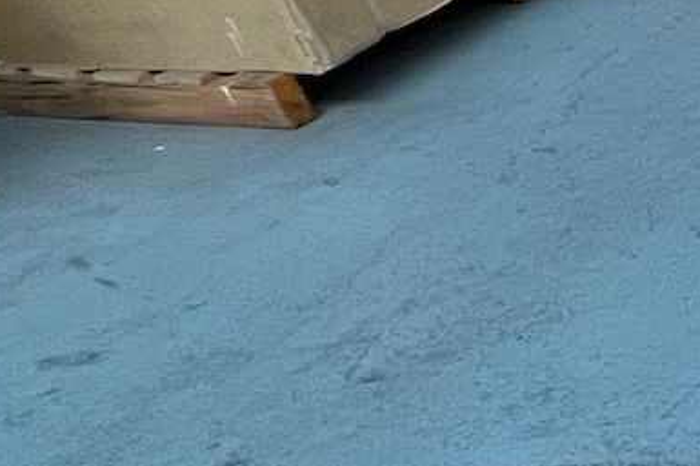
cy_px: 158
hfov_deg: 13.6
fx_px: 1399
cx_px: 1840
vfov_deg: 18.8
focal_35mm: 72
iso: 100
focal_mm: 1.57
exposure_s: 1/100
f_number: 1.8
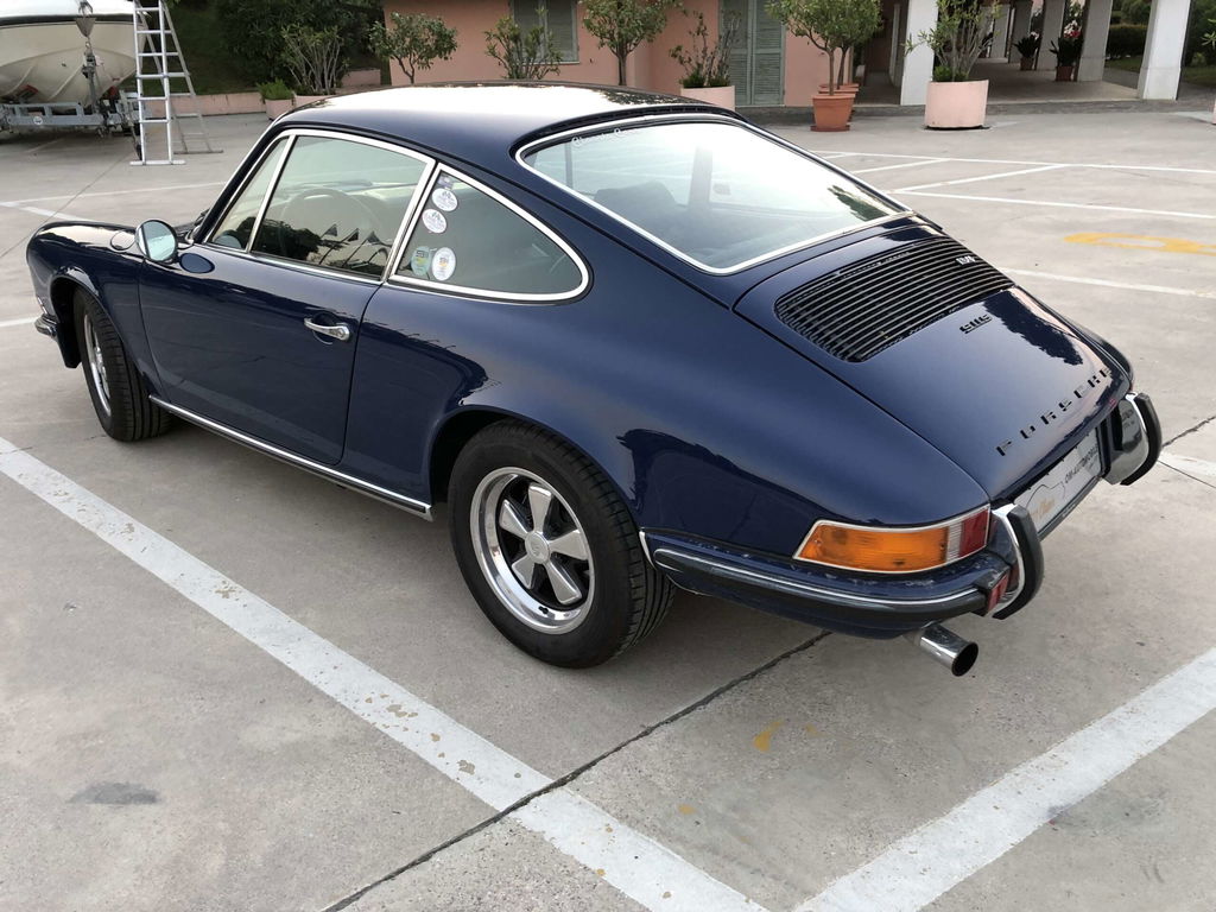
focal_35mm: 28
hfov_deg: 63.4
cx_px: 608
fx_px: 984
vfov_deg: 49.7
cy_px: 456
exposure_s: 1/24
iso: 40
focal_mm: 3.99
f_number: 1.8
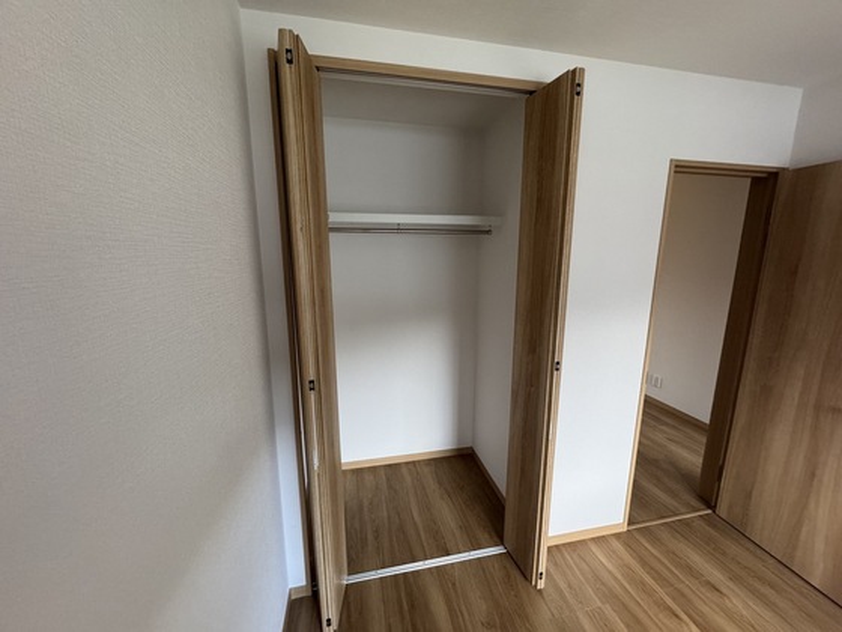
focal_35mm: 14
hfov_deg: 102.1
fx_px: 341
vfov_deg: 85.7
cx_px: 421
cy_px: 316
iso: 320
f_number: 2.2
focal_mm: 2.22
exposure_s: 1/99
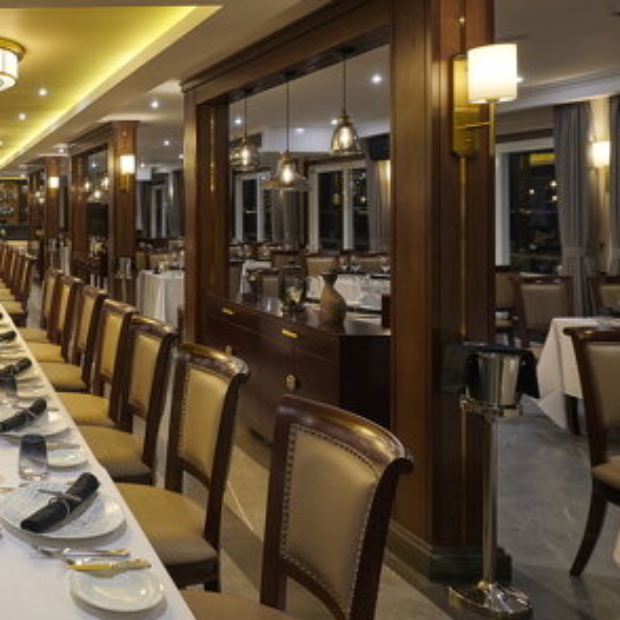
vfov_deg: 50.5
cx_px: -49
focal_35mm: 32
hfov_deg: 41.6
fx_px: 648
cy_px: 229
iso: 400
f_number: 6.3
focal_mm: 14
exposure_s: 1/8
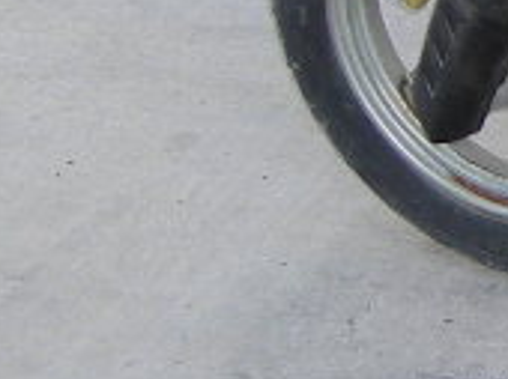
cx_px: 1434
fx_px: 3356
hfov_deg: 7.7
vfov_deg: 6.4
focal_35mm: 229
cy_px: -206
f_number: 3.2
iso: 70
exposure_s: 1/122
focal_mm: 6.3
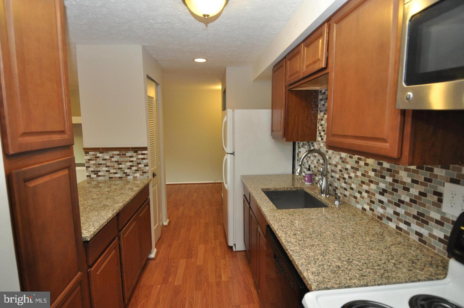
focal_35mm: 18
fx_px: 232
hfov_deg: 90.1
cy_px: 154
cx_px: 232
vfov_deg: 67.2
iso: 800
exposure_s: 1/60
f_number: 4
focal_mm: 12
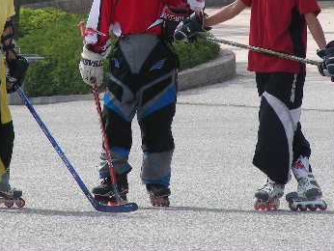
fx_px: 4799
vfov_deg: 3.0
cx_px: 160
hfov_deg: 4.0
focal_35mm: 497
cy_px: 29
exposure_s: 1/360
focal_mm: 44.8
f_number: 4
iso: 50
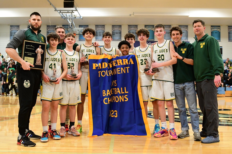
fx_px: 232
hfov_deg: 53.1
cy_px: 77
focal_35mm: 36
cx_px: 116
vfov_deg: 36.8
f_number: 3.5
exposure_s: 1/80
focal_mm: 24
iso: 2000
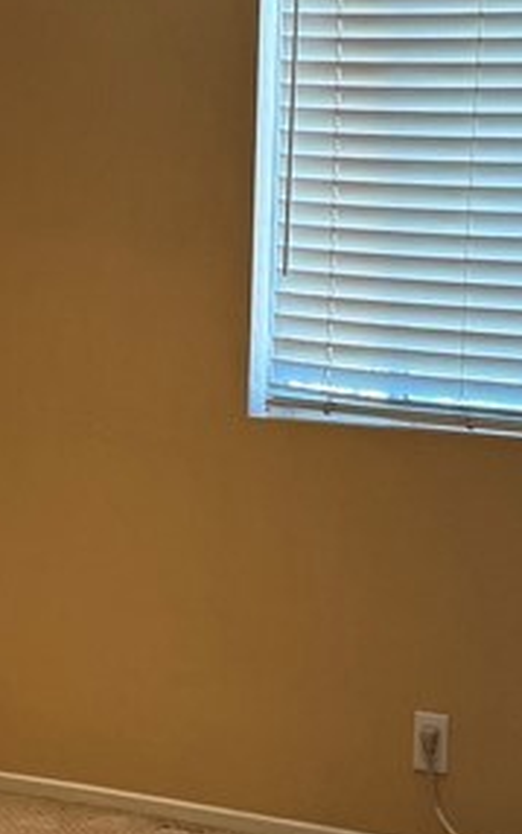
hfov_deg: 14.3
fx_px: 2069
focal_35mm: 91
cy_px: 341
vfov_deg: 22.8
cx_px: 157
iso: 160
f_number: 1.78
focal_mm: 6.76
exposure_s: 1/60
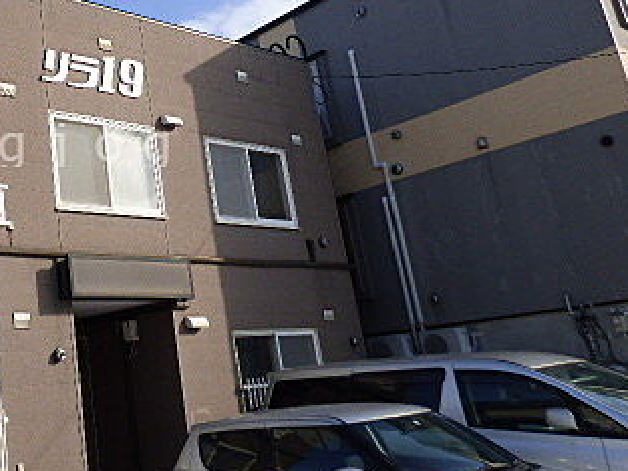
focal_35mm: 41
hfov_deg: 41.5
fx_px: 744
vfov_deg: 34.7
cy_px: 143
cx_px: 42
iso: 100
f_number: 2.8
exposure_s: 1/1600
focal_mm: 3.58
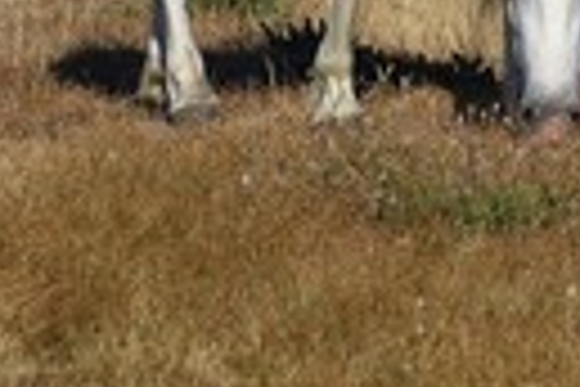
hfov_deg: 3.5
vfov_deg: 2.4
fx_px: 9408
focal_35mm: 584
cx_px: 283
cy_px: -184
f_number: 13
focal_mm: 180
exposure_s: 1/400
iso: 200
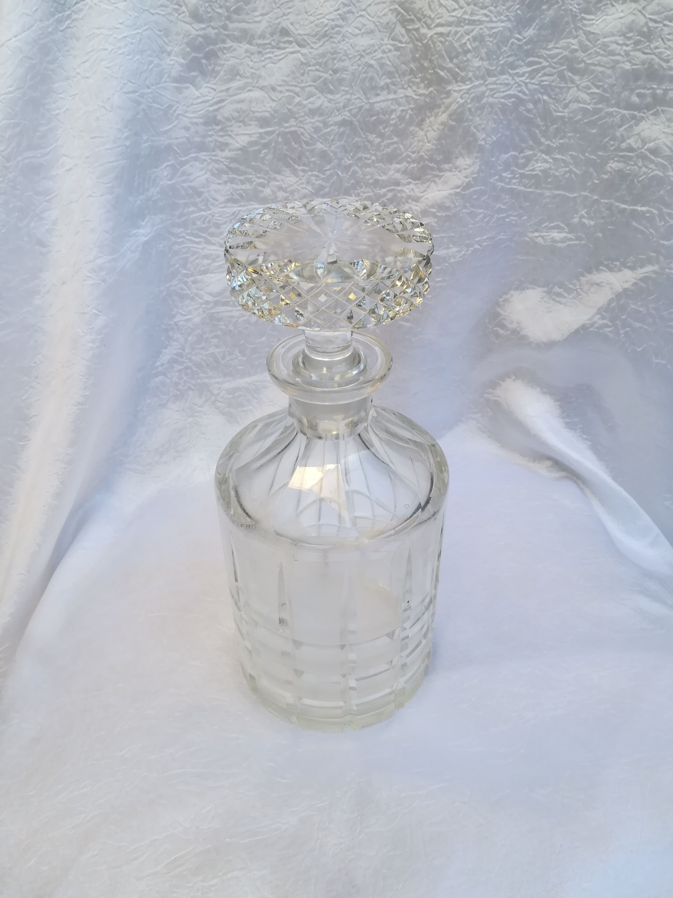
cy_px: 449
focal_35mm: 26
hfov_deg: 53.1
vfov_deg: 67.3
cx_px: 336
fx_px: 674
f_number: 2.2
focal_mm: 3.83
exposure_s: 1/120
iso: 100
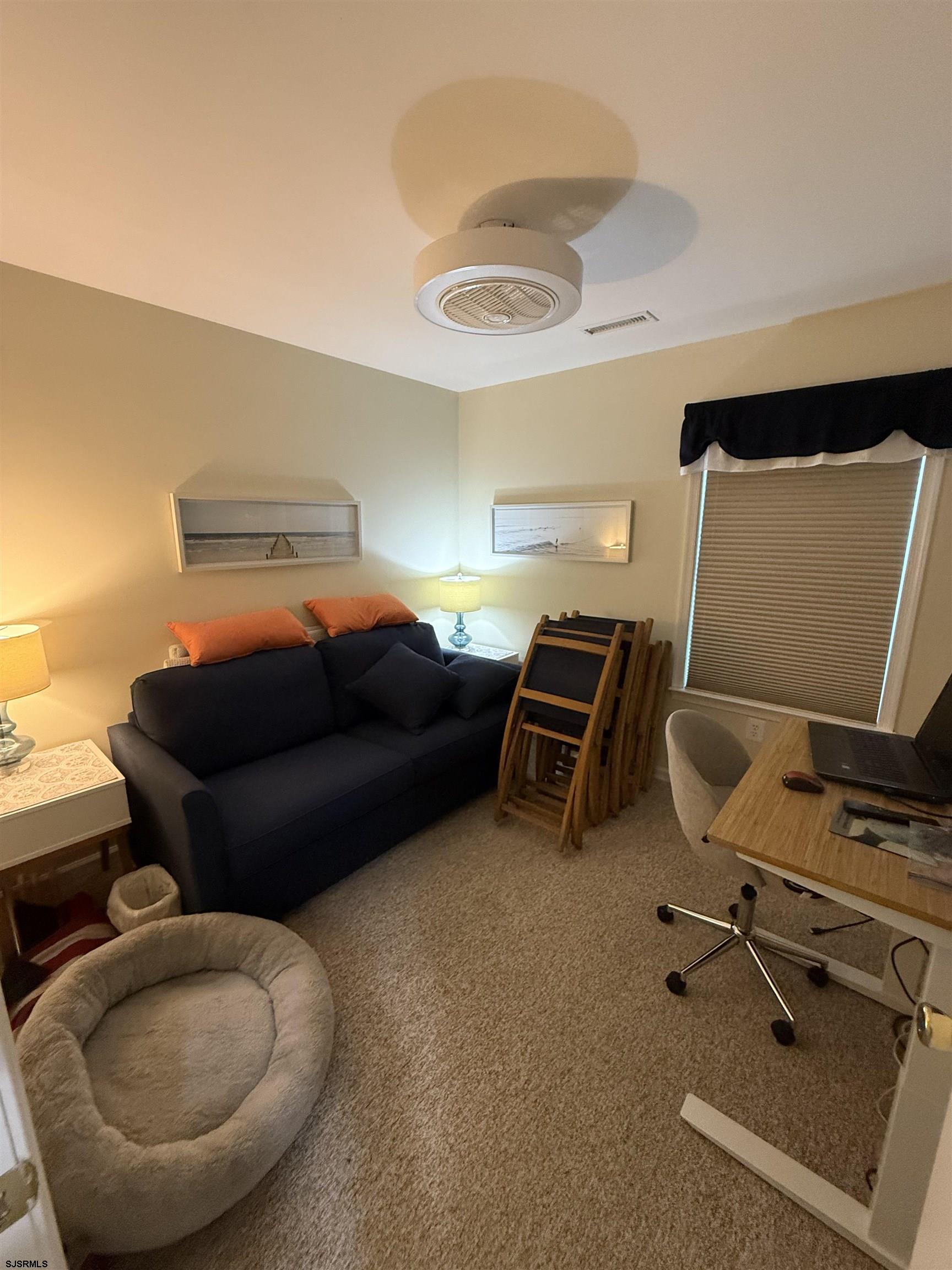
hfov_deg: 85.7
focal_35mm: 14
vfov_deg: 102.1
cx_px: 476
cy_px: 635
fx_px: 513
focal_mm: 2.22
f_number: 2.2
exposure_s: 1/60
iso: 500
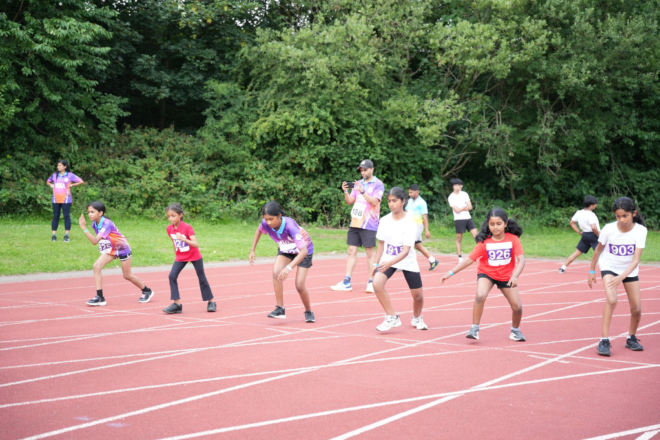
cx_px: 330
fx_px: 900
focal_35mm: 49
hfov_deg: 40.3
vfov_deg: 27.5
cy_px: 220
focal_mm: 49.1
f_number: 2.8
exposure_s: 1/400
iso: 250
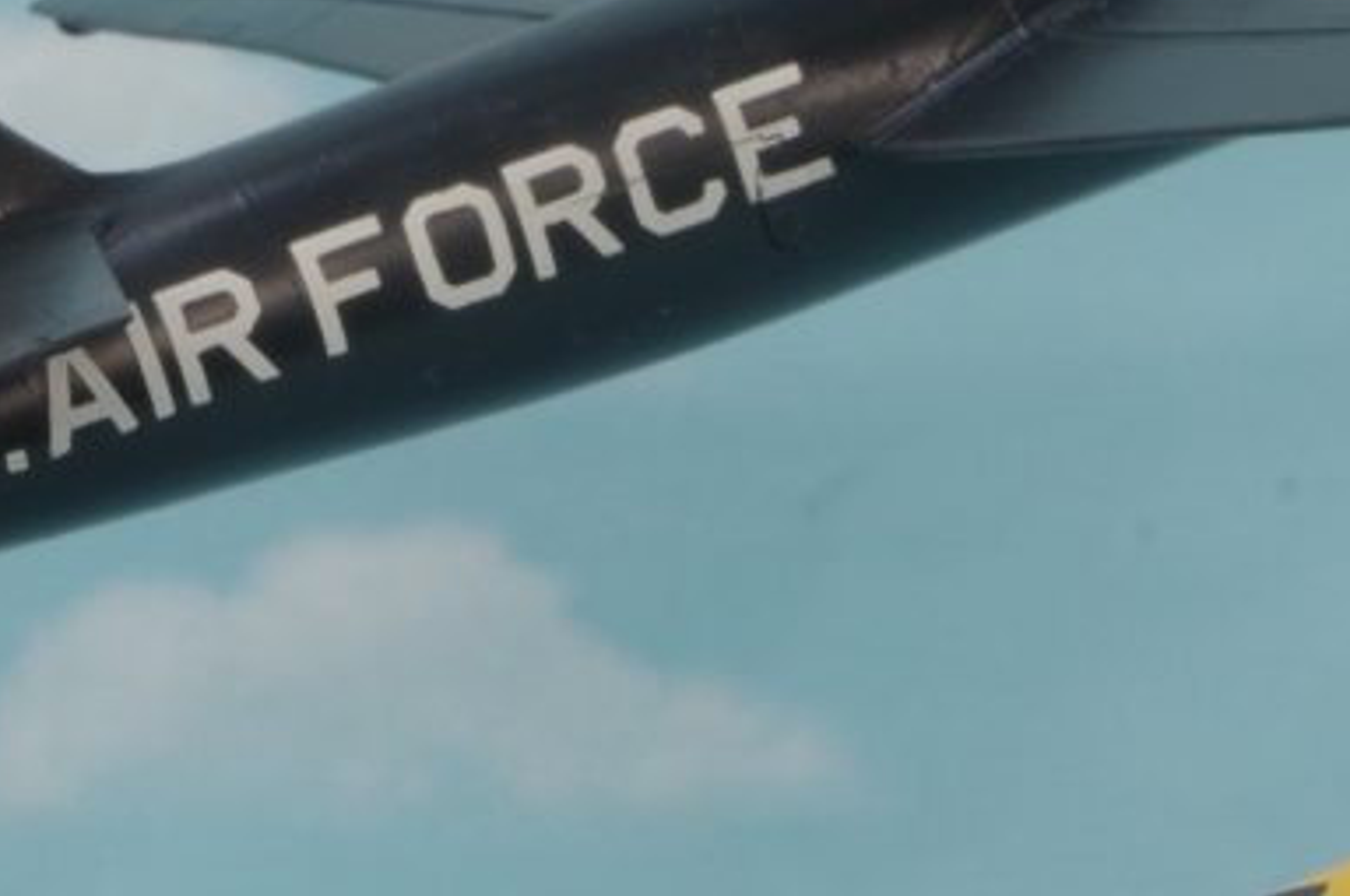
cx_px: 1361
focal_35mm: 375
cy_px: 689
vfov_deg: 3.7
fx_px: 14045
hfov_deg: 5.5
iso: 100
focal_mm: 60
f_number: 32
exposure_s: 4
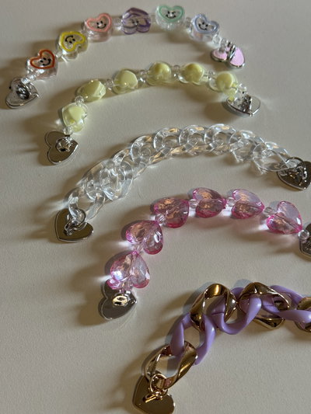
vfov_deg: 39.6
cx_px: 156
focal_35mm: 48
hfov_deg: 30.3
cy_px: 207
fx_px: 575
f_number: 1.78
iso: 80
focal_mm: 6.76
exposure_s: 1/100
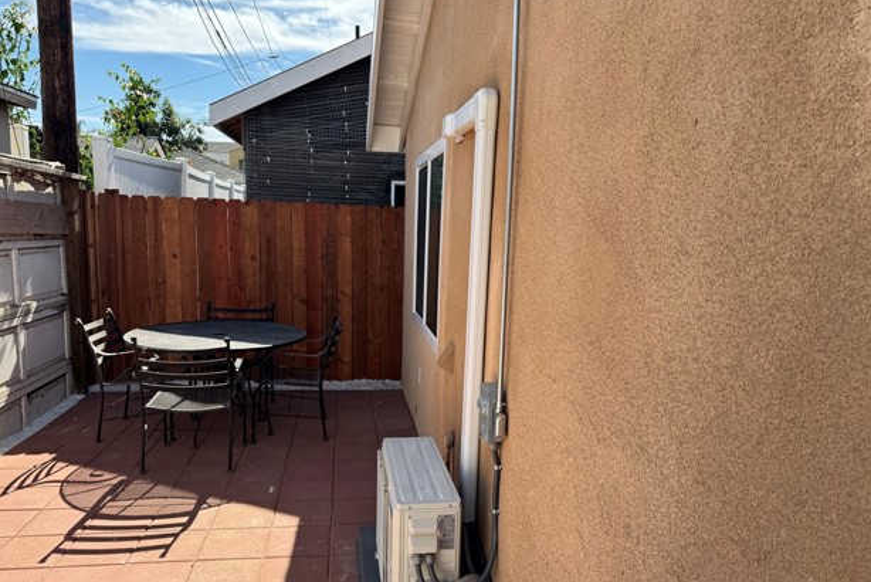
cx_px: 443
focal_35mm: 26
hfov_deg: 69.4
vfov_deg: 49.6
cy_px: 311
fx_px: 629
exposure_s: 1/1678
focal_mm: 6.76
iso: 80
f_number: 1.78
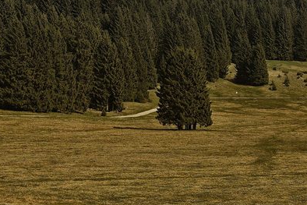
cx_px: 154
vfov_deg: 8.5
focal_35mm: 160
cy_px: -3
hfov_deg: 12.8
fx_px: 1365
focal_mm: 70
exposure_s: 1/640
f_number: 5.6
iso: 100
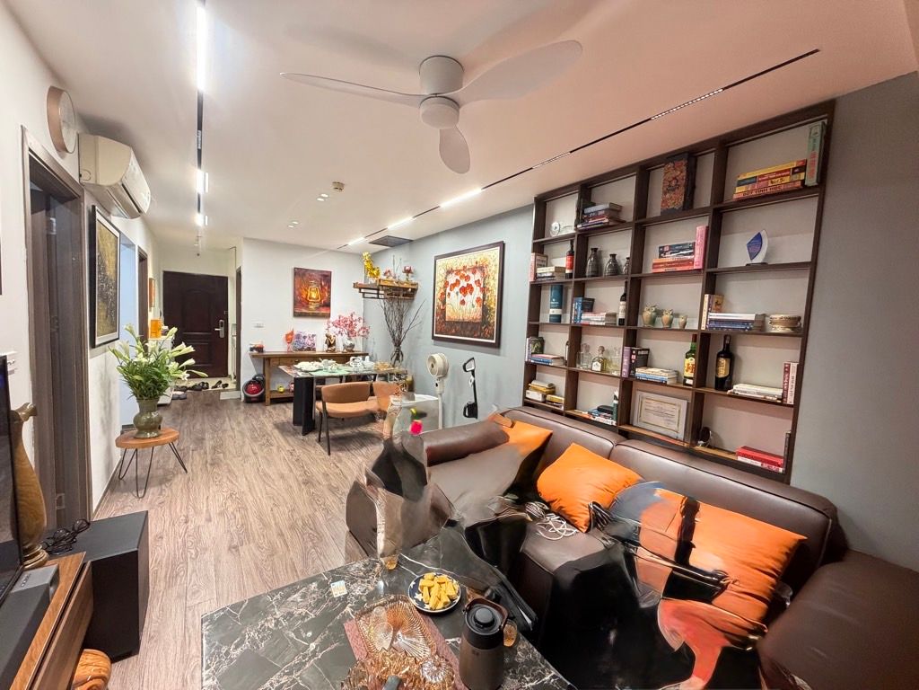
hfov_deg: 102.1
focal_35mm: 14
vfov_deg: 85.7
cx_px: 460
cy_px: 345
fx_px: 372
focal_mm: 2.22
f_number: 2.2
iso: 320
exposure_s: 1/73
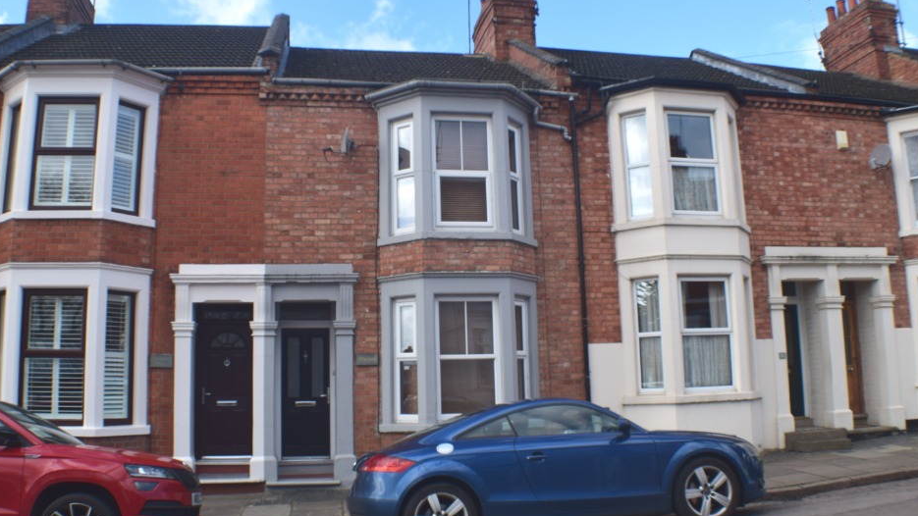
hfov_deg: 50.9
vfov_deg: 30.0
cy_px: 245
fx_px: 963
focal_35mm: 40
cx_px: 427
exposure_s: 1/320
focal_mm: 23
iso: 400
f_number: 10
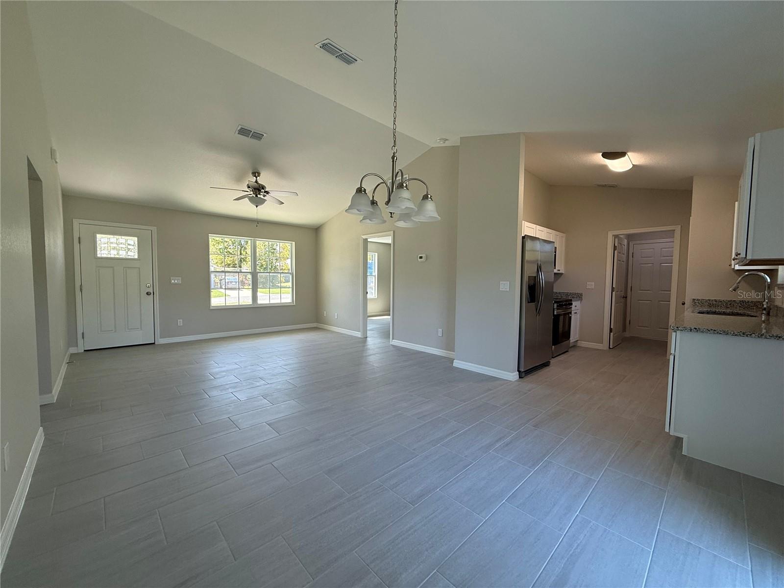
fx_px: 317
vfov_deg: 85.7
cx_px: 392
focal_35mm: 14
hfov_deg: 102.1
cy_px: 294
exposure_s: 1/99
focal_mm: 2.22
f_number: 2.2
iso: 80
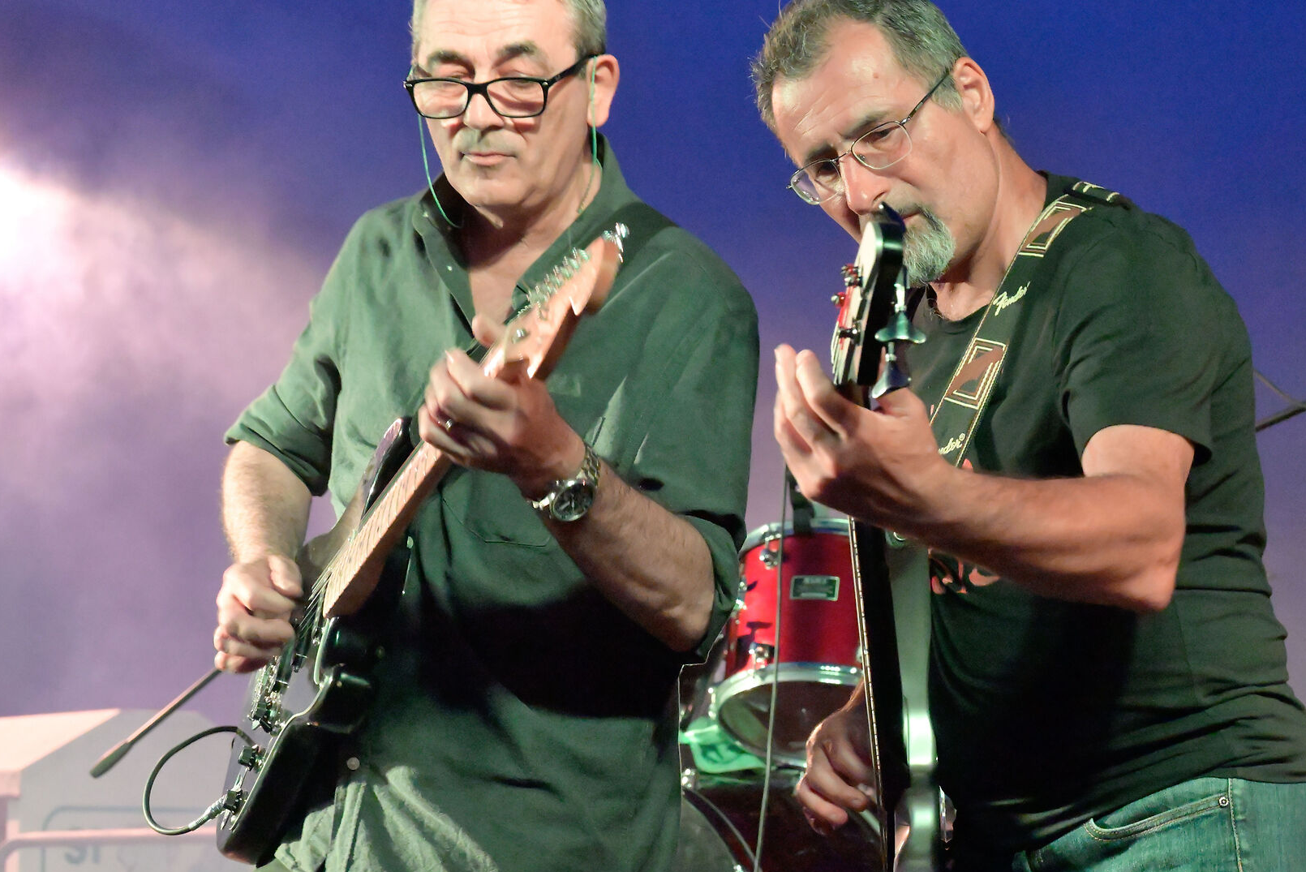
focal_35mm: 82
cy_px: 306
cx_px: 867
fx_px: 2976
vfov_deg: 16.6
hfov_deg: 24.6
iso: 12800
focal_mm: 55
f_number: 6.3
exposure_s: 1/50
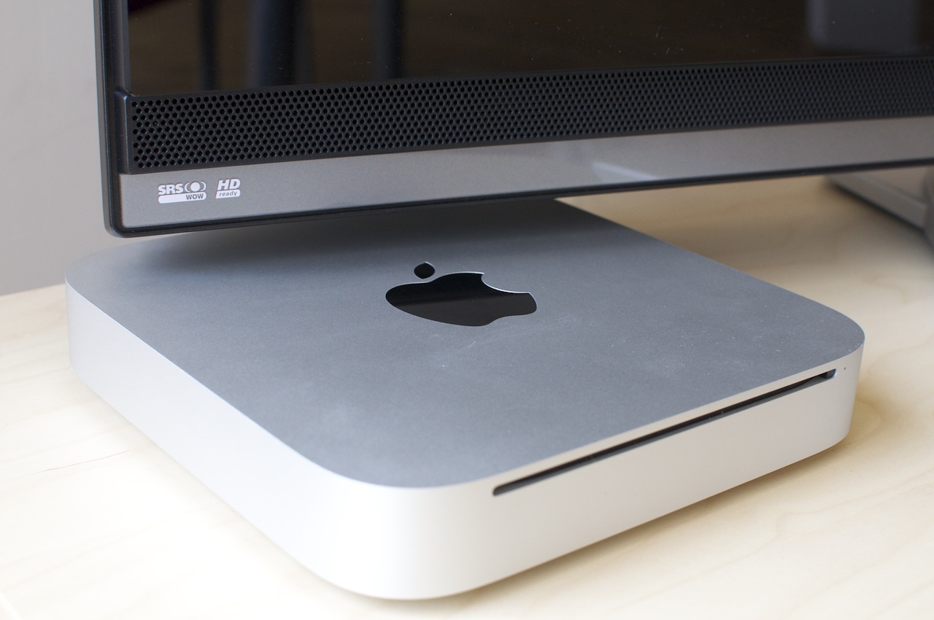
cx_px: 467
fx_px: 1360
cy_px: 310
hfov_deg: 37.9
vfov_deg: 25.7
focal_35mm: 52
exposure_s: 1/60
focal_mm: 35
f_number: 6.3
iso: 800
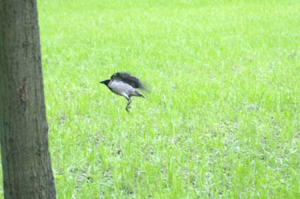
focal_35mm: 158
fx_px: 1311
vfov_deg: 8.7
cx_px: 150
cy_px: 100
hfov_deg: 13.1
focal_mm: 105
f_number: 4.5
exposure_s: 1/250
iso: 1600
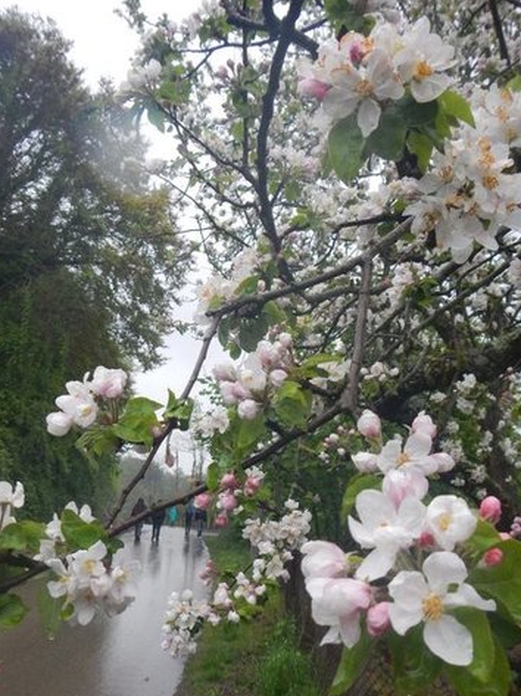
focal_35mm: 34
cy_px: 411
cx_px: 252
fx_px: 683
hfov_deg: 41.7
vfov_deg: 53.7
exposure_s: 1/200
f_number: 3.9
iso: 400
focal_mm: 5
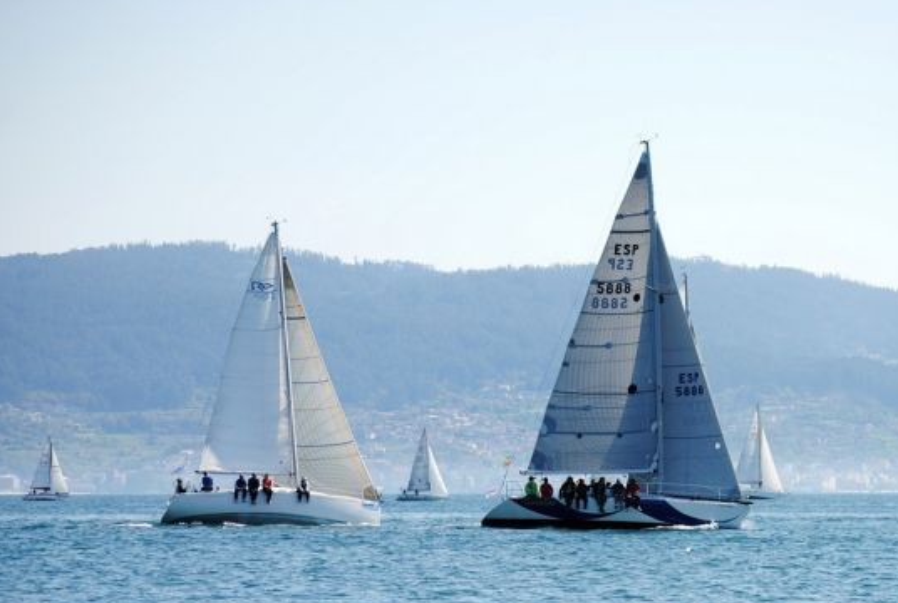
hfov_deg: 9.2
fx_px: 5600
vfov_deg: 6.2
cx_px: 640
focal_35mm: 224
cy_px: 406
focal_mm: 100
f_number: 5.6
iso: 100
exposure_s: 1/500
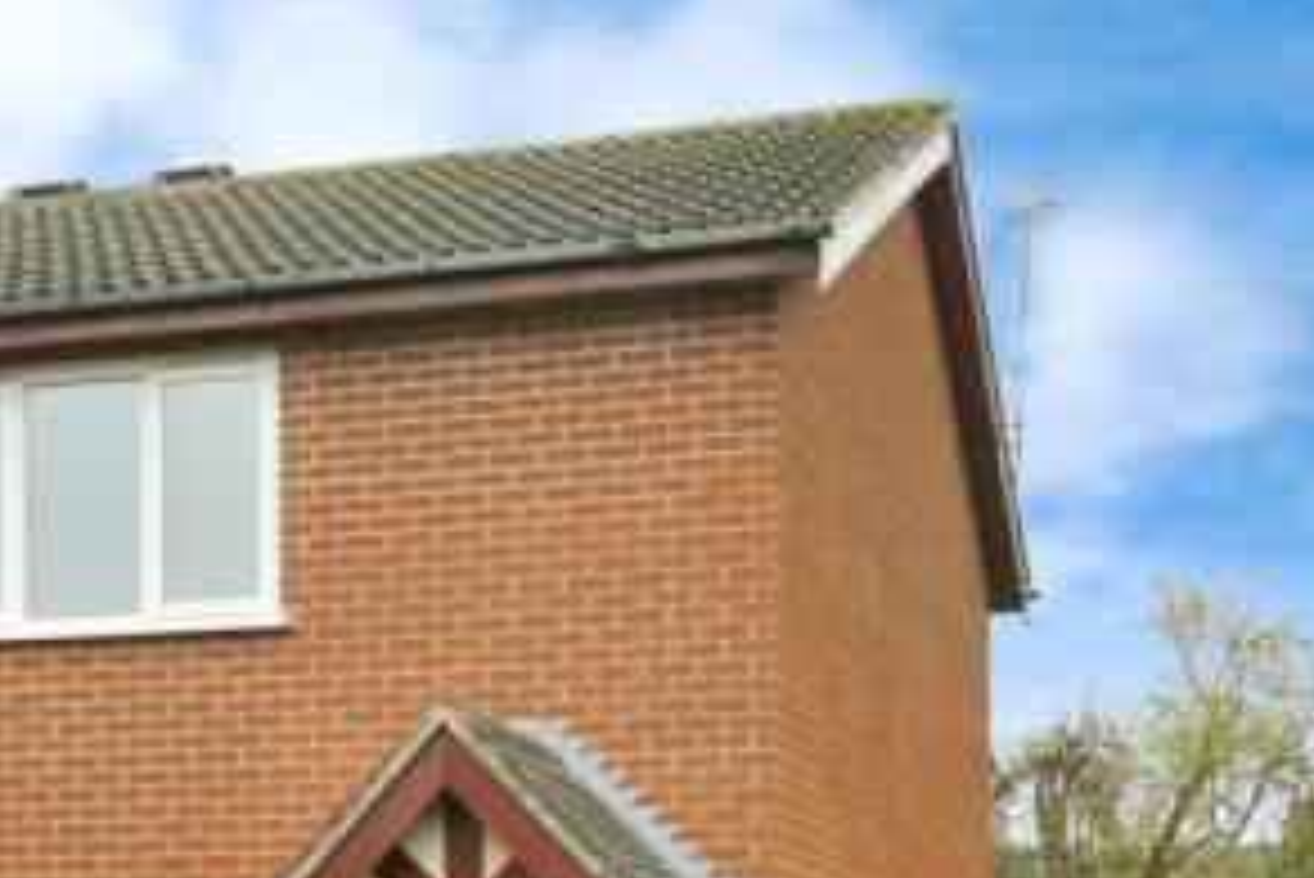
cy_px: 903
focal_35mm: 74
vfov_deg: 17.9
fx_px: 2702
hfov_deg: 27.1
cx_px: 380
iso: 2000
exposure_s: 1/320
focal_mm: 33
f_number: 8
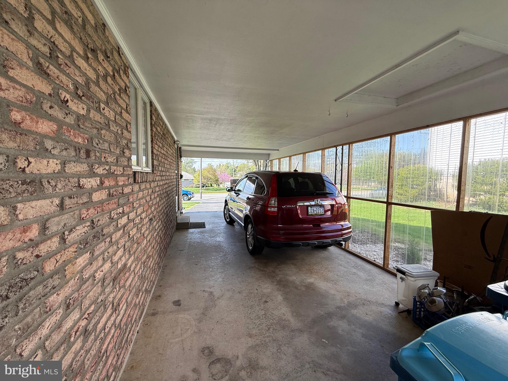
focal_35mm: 14
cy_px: 190
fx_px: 205
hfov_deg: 102.1
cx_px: 254
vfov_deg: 85.7
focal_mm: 2.22
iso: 50
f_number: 2.2
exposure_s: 1/257
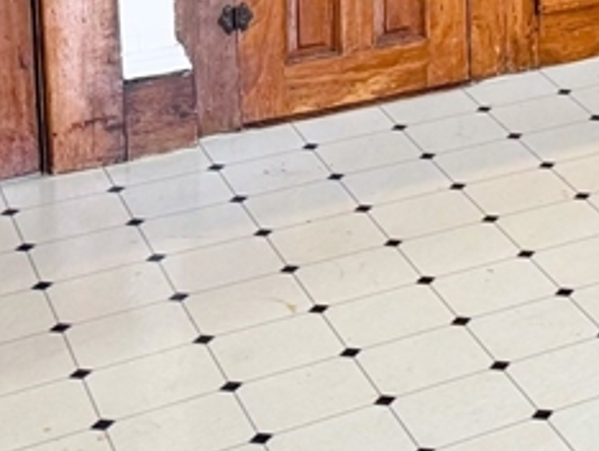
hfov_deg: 15.8
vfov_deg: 12.7
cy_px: -402
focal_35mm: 105
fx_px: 1819
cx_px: 1101
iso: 160
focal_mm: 6.76
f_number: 1.78
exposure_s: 1/60
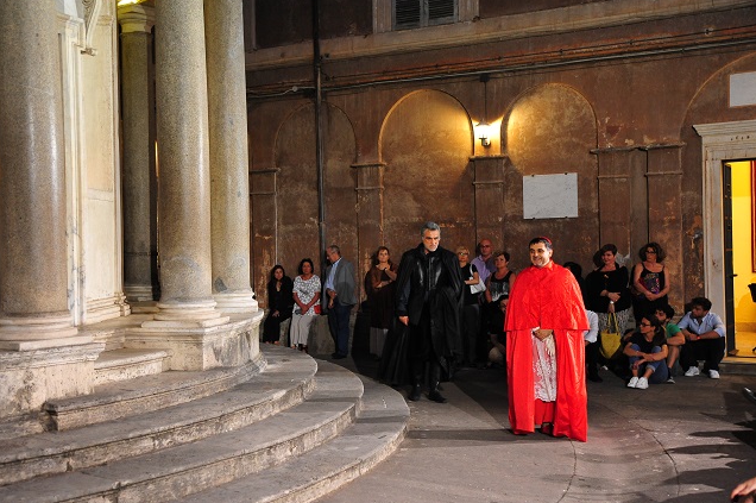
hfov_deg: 44.5
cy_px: 244
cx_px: 352
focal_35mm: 44
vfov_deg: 30.5
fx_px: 923
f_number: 4
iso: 3200
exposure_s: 1/40
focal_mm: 40
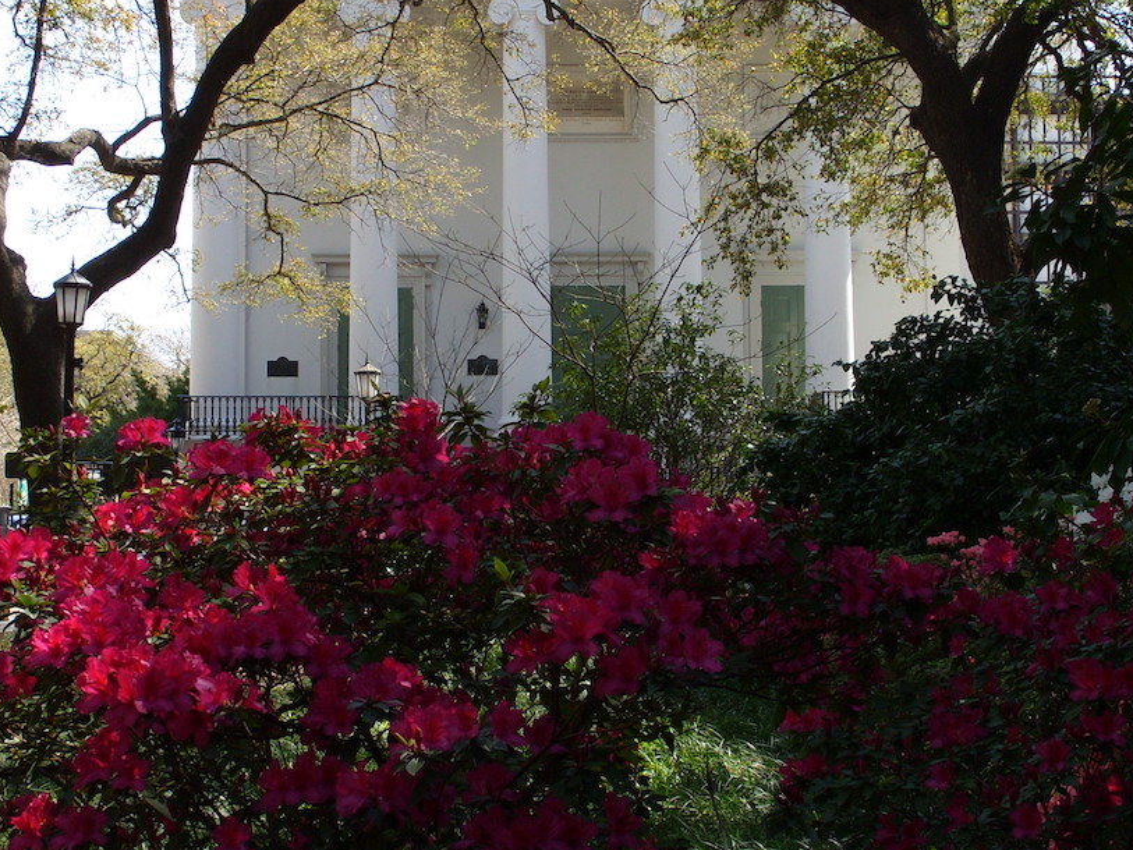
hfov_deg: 23.0
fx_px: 2783
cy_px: 280
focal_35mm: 85
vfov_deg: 17.3
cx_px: 580
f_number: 4.4
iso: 50
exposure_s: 1/184
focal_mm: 11.17
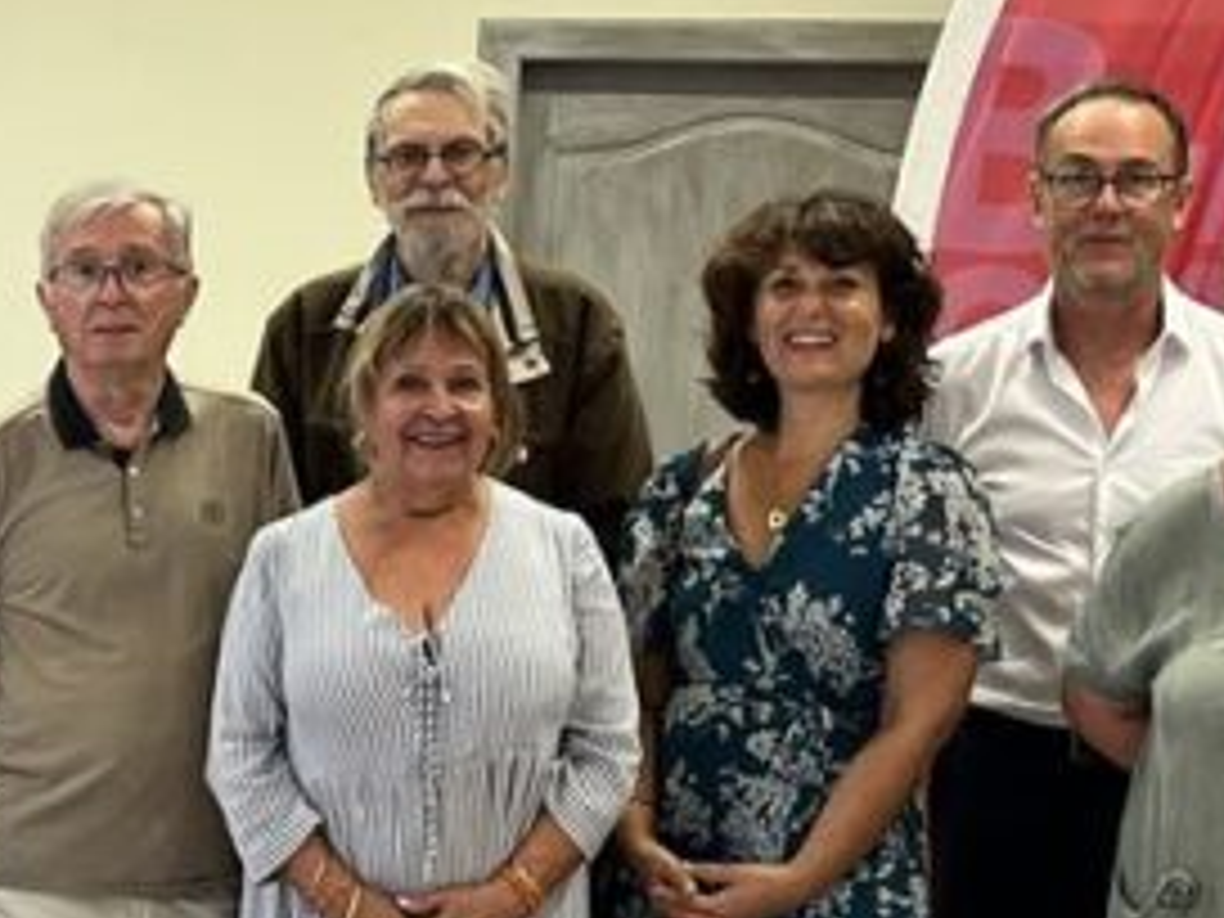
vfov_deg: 15.1
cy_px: 594
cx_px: -176
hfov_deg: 19.1
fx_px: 3465
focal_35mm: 98
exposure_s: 1/50
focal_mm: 5.1
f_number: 1.6
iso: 200
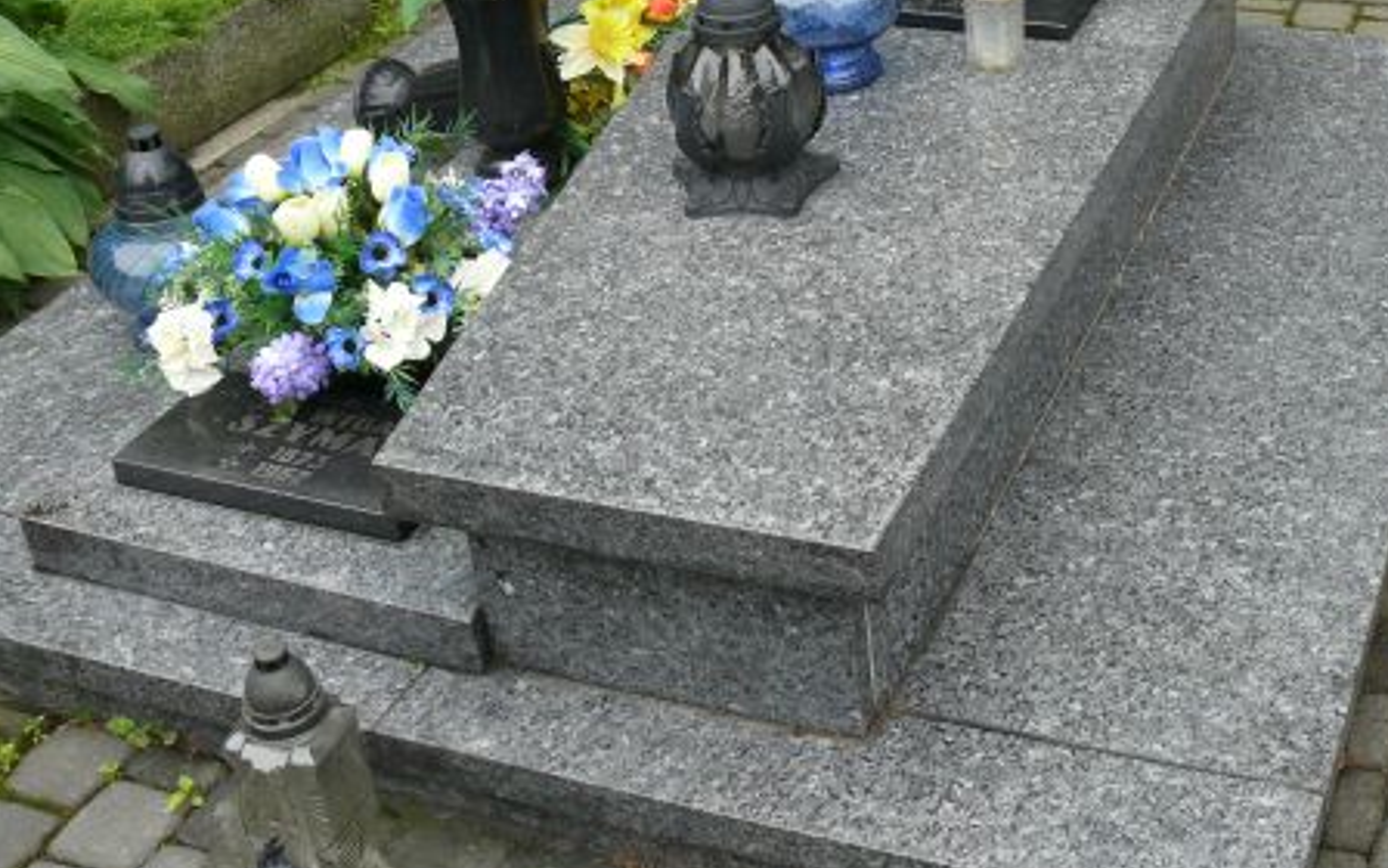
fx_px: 2005
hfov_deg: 37.5
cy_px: 174
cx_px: 985
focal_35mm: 53
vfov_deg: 24.0
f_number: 3.6
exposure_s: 1/100
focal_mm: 7.4
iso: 100
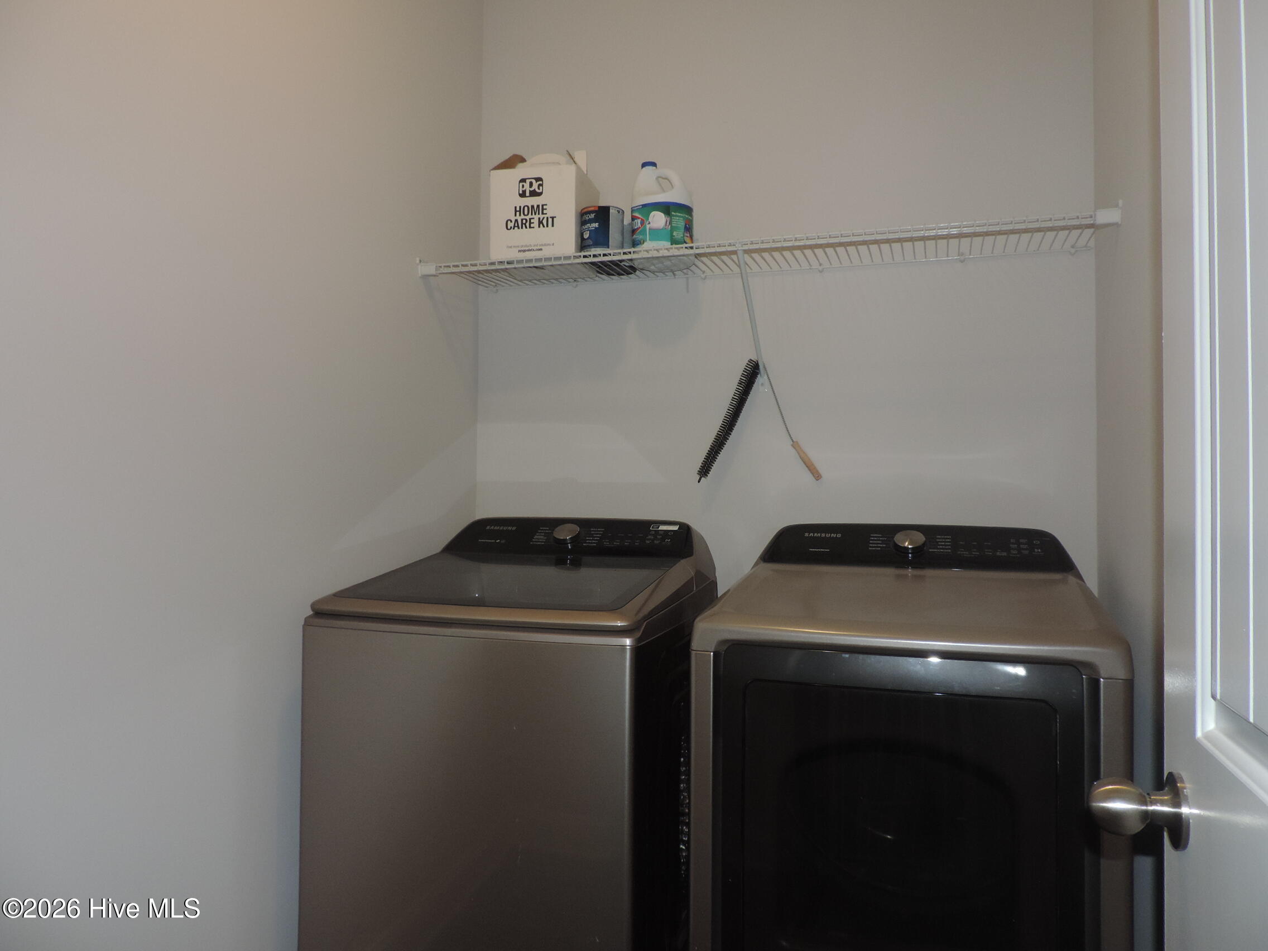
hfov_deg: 71.6
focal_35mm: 24
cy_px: 476
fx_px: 879
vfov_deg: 56.8
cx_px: 634
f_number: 3
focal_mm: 4.3
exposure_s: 1/30
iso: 200
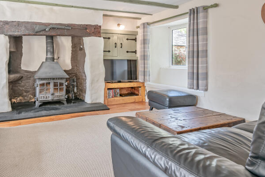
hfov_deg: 72.1
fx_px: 177
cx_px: 95
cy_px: 63
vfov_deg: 52.5
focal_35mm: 24
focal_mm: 14
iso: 100
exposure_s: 1/10
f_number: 8
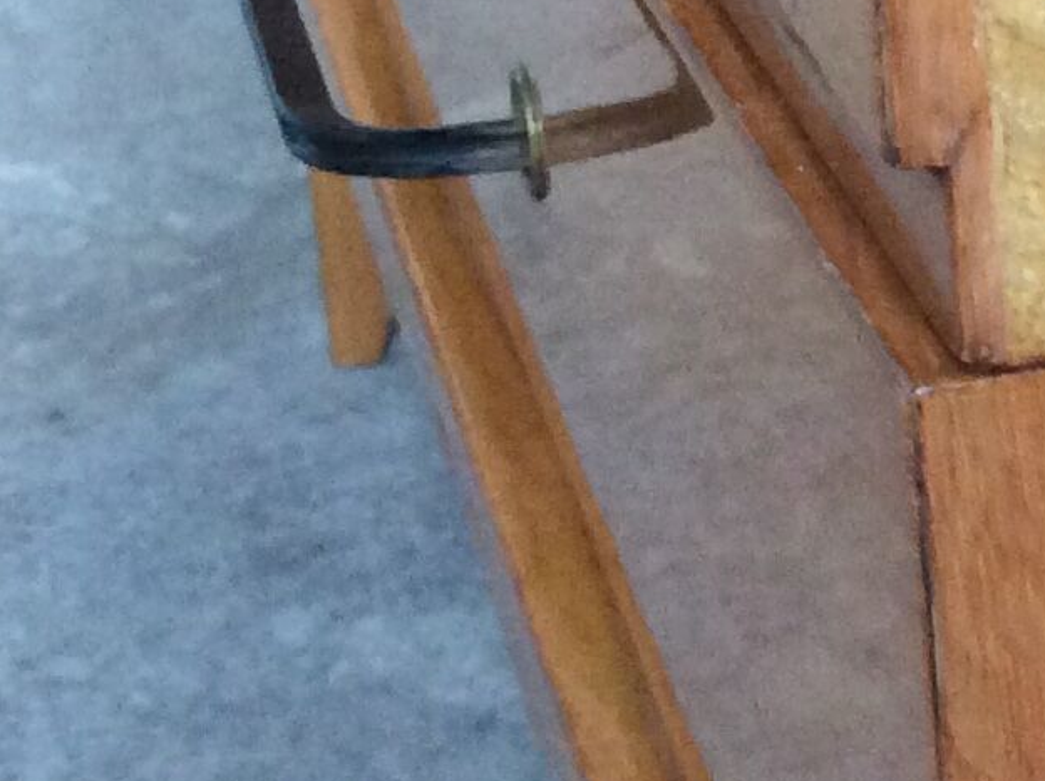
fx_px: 4009
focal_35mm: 133
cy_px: 67
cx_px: 1631
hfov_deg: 13.8
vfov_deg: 11.0
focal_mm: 3.3
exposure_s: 1/25
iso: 160
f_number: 2.4
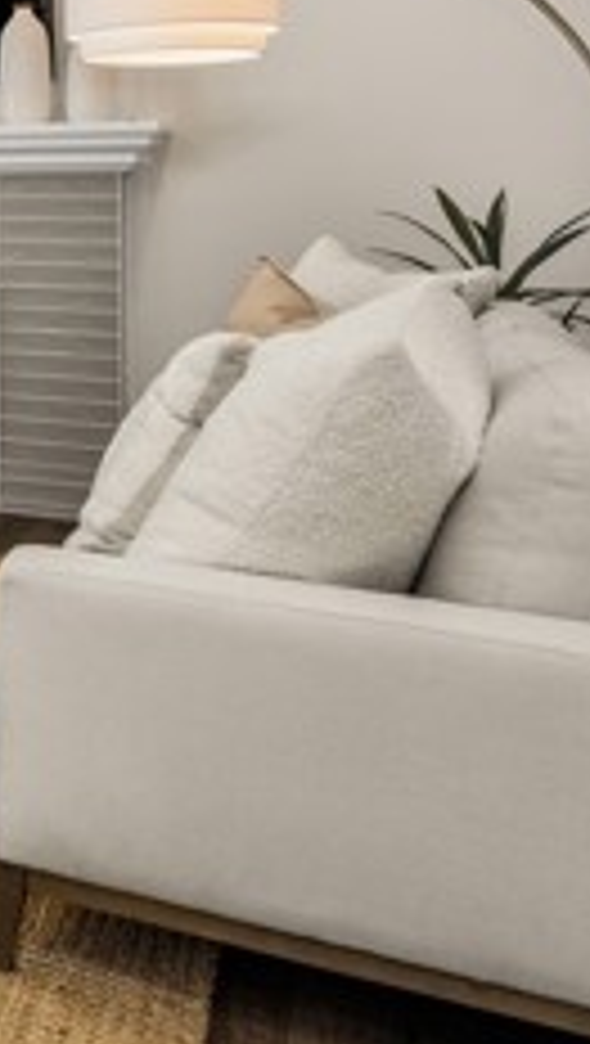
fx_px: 1359
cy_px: 238
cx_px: -671
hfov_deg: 16.6
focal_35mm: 49
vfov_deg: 40.6
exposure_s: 1/25
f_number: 5.6
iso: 125
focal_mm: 17
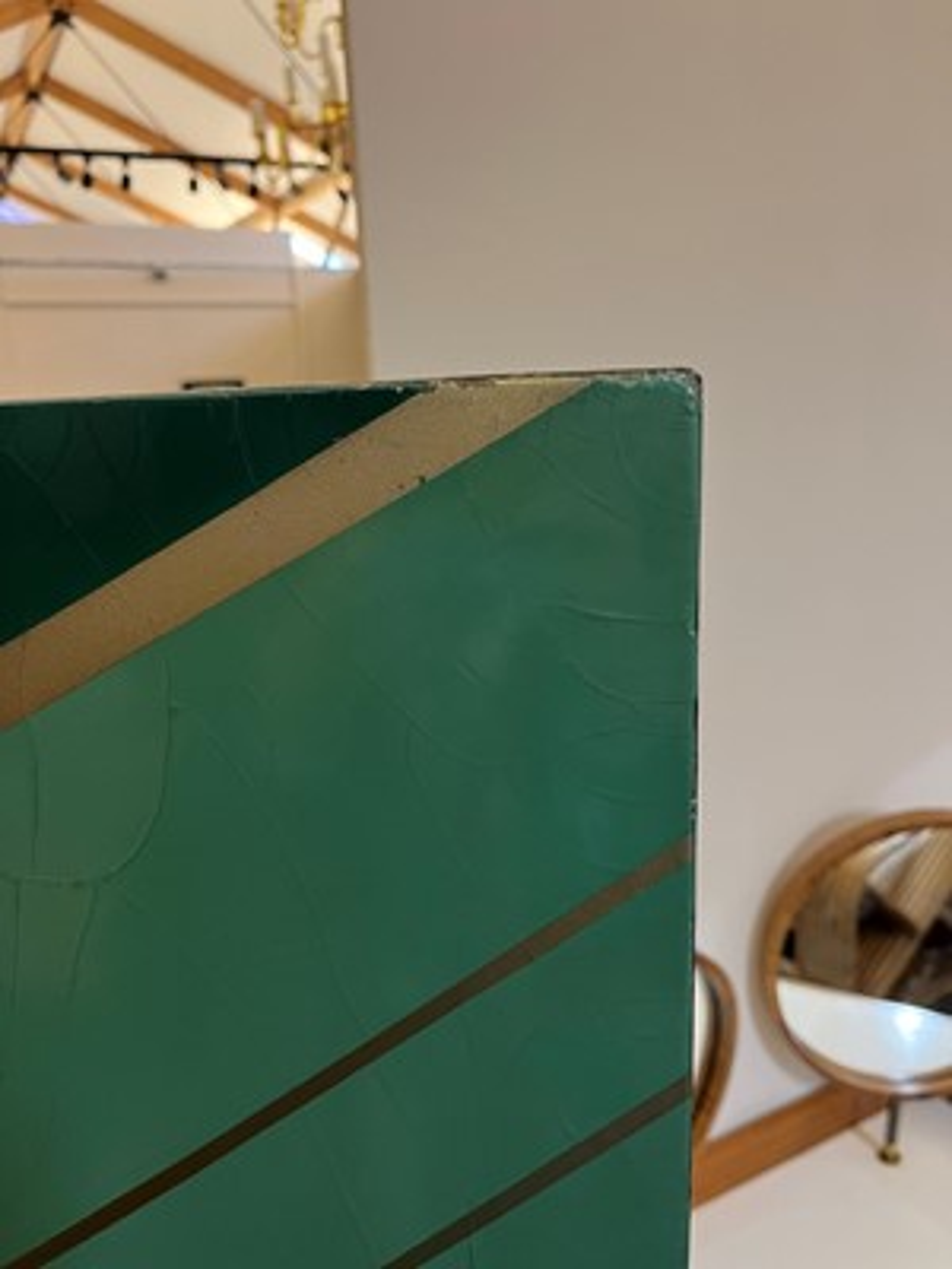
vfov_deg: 67.3
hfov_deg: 53.1
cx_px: 476
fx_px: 953
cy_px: 634
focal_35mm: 26
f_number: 1.6
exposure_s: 1/50
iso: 320
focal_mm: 5.1
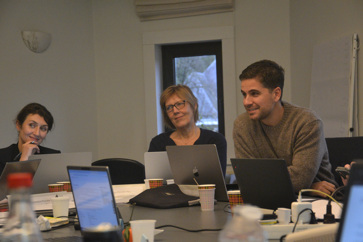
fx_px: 938
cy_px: 121
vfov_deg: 14.7
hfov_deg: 21.9
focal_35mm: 93
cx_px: 182
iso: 3200
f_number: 5.3
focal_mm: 62
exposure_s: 1/125
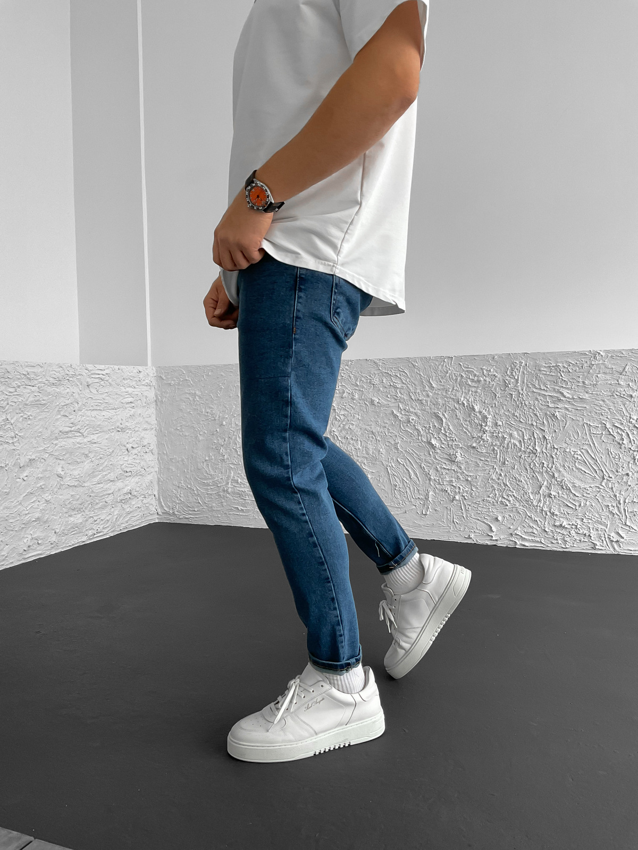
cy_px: 425
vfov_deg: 61.7
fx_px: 713
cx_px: 319
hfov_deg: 48.2
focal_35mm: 29
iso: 64
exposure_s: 1/115
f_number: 1.8
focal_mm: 3
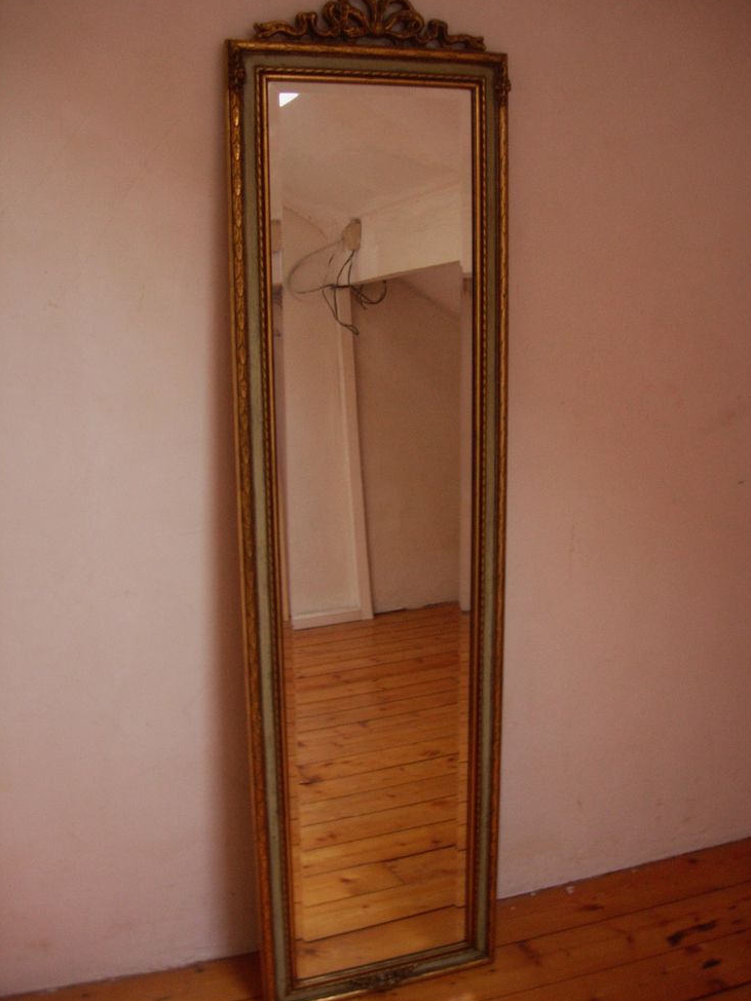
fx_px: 1128
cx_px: 383
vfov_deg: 47.9
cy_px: 500
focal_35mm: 39
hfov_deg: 36.8
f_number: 2.8
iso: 200
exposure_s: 1/3.2
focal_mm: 7.8
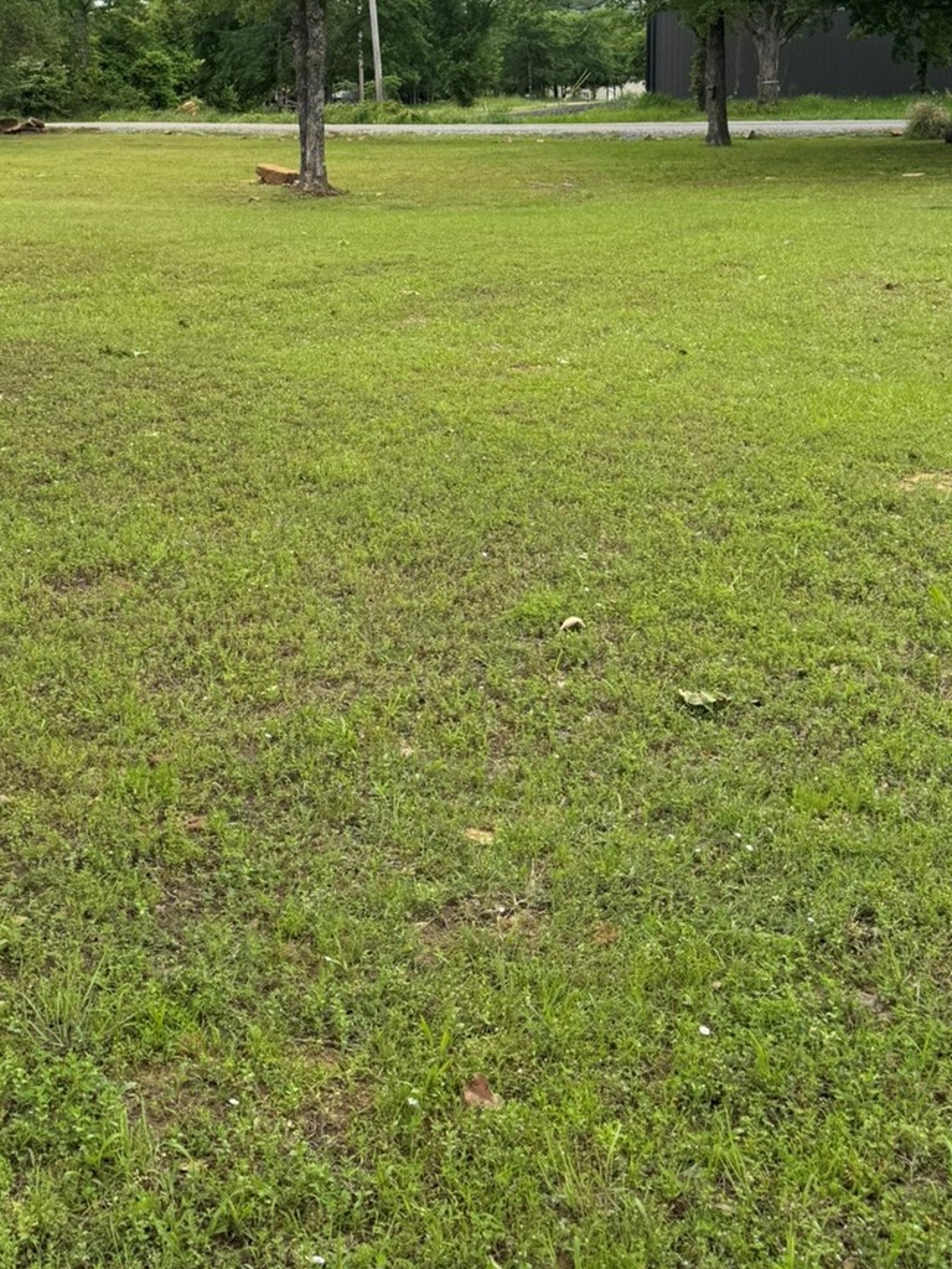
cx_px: 333
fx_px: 1650
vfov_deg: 40.6
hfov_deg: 32.0
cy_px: 279
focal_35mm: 45
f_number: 1.78
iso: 80
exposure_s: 1/1488
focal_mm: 6.76
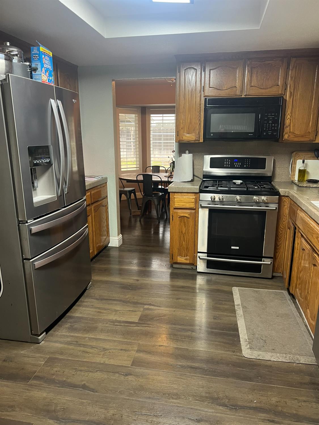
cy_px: 212
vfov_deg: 67.3
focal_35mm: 26
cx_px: 160
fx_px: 319
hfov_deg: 53.1
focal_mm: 5.7
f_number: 1.5
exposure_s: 1/60
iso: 160
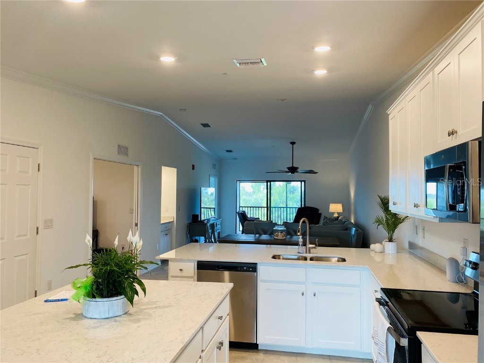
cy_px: 182
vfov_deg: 53.1
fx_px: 364
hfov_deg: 67.3
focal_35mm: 26
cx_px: 242
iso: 80
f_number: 1.8
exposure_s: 1/60
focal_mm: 4.25
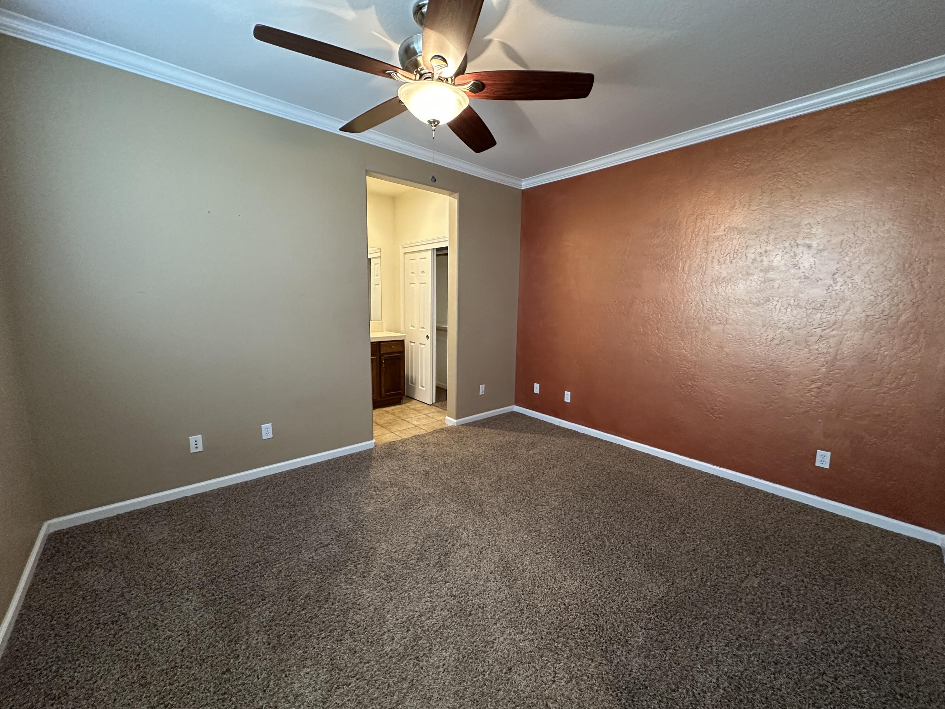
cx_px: 472
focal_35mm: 14
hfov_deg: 102.1
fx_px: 382
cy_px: 354
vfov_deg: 85.7
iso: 500
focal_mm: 2.22
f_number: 2.2
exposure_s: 1/60
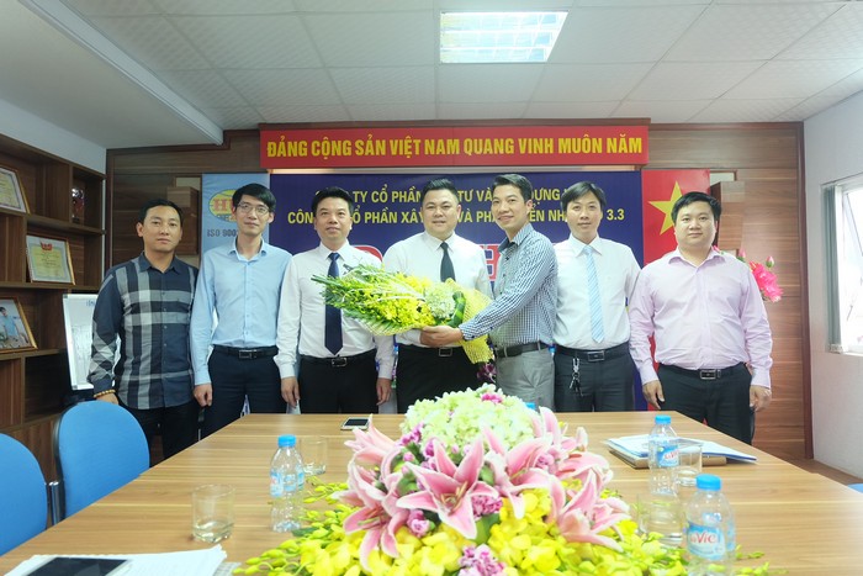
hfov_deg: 73.7
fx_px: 575
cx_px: 432
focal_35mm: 24
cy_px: 288
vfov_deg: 53.2
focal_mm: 16
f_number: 3.5
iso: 800
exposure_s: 1/15
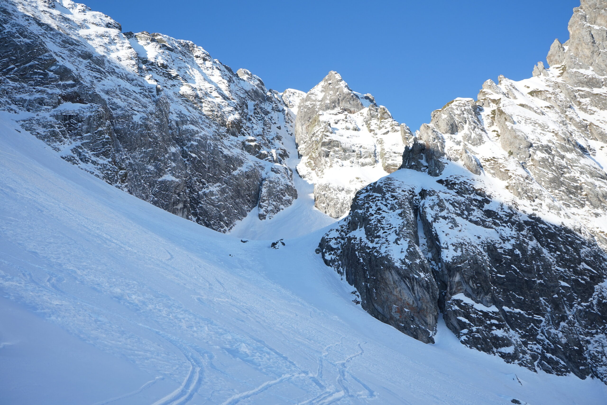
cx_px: 304
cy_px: 202
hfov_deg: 47.4
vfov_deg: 32.6
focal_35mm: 41
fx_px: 691
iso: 250
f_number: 9
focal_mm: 41
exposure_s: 1/250
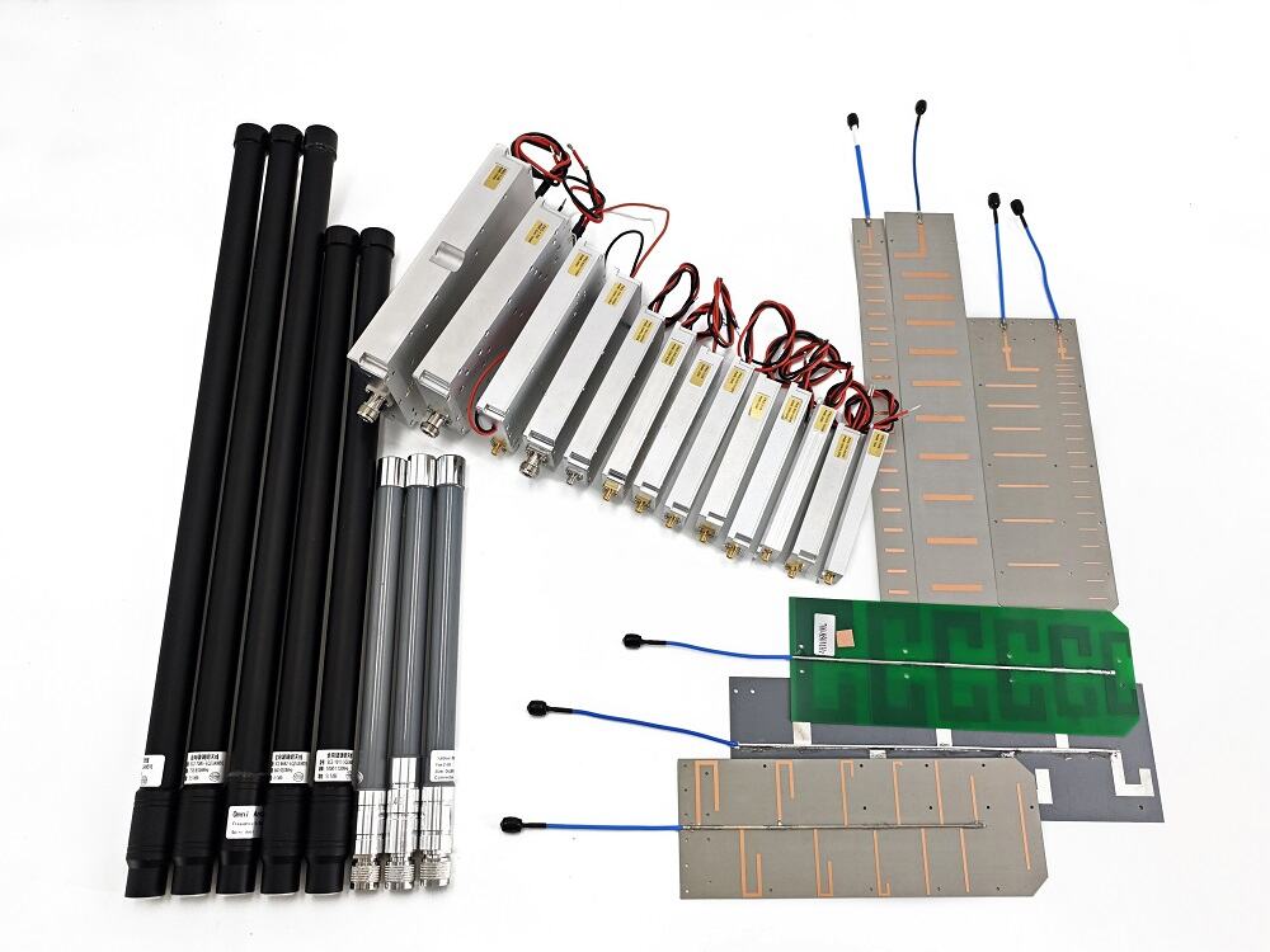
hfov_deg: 71.6
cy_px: 476
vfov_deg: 56.8
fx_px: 881
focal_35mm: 24
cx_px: 635
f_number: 1.6
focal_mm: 5.84
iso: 50
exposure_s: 1/152
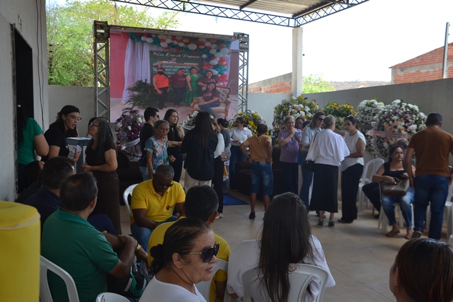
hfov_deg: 51.3
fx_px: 472
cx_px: 226
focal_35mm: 38
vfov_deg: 35.5
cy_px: 151
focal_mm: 25
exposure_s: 1/125
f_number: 5.6
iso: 125
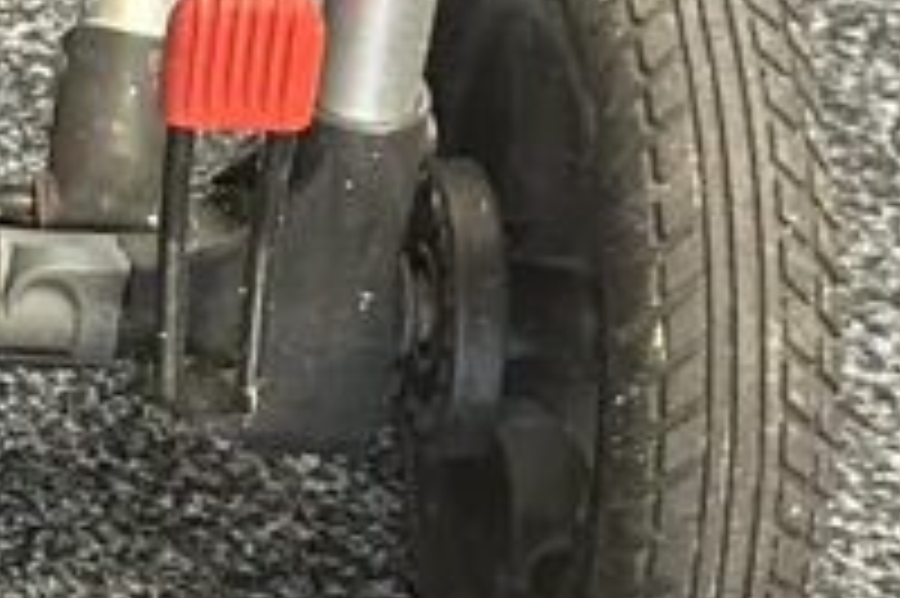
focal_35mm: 128
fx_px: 3197
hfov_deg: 14.6
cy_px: -72
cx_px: -554
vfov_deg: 10.6
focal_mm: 6.86
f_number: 1.78
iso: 640
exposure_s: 1/50
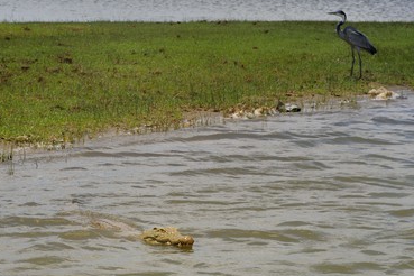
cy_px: 131
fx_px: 2162
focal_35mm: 188
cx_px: 210
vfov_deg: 7.3
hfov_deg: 10.9
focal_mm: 165
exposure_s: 1/250
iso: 400
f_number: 16
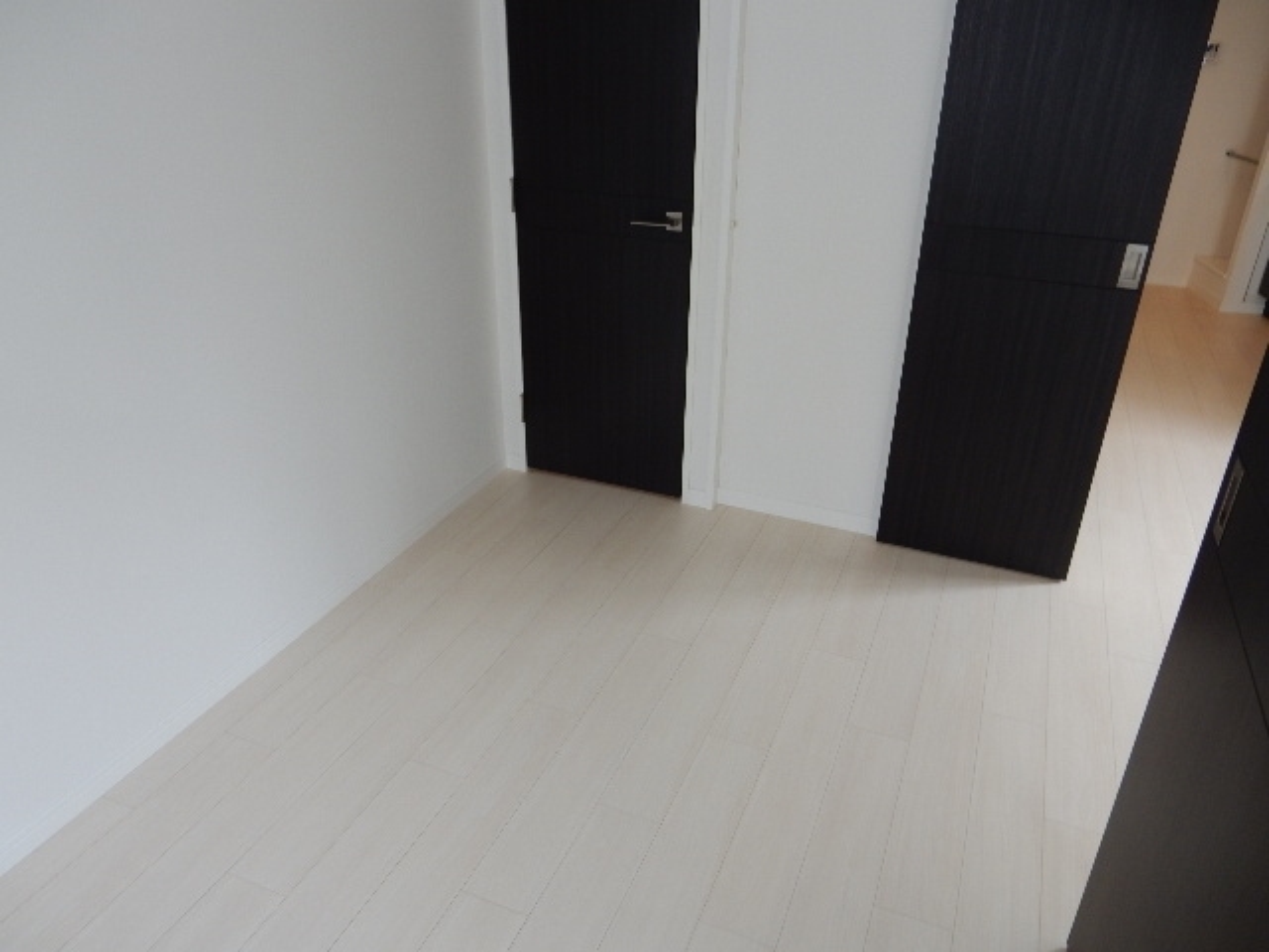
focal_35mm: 25
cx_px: 634
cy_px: 476
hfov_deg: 69.4
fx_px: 916
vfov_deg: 54.9
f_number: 3.7
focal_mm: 4.5
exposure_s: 1/40
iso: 125
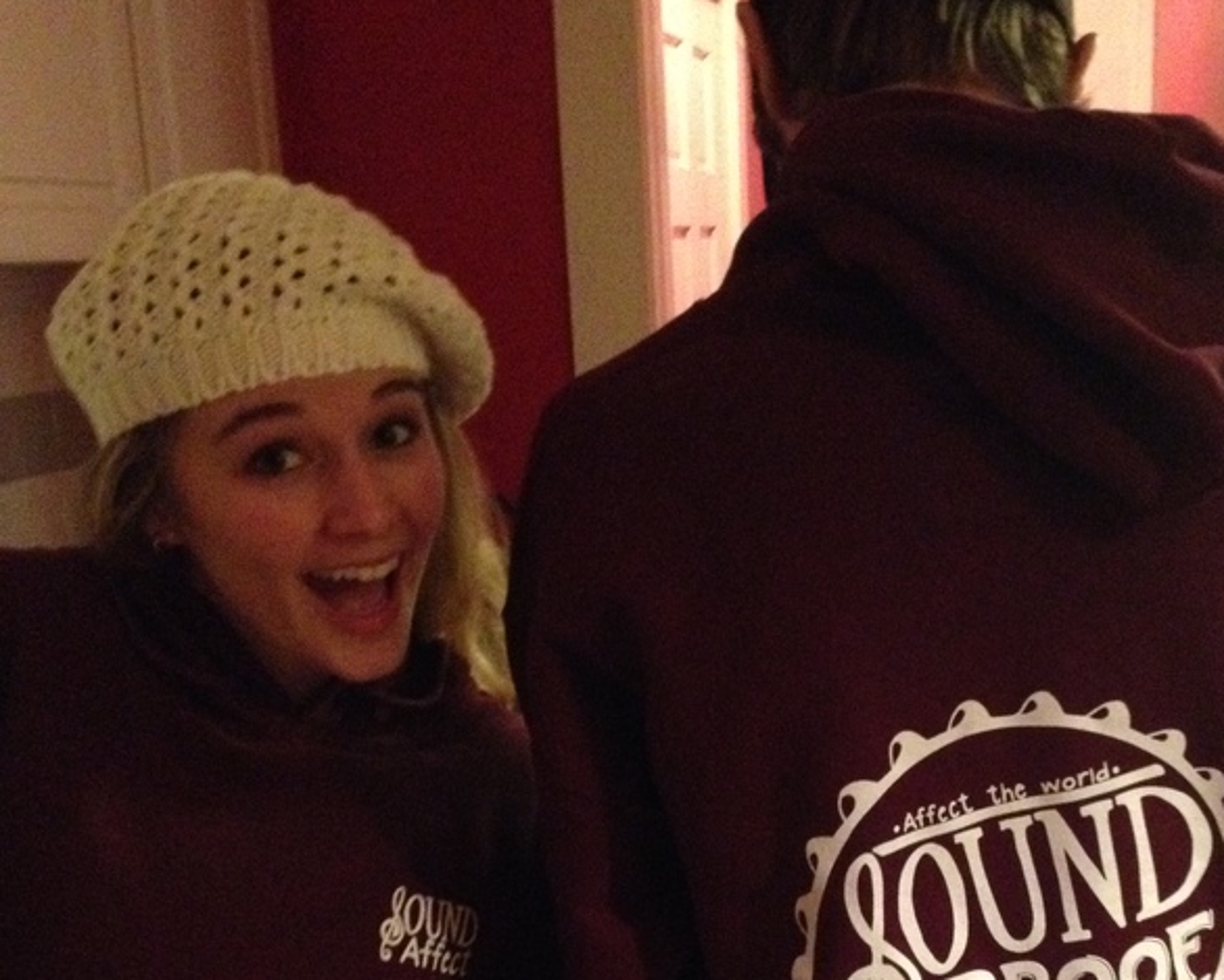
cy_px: 882
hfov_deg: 33.5
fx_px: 2029
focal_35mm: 56
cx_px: 735
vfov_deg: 26.3
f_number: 2.4
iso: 800
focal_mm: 4.28
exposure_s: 1/15
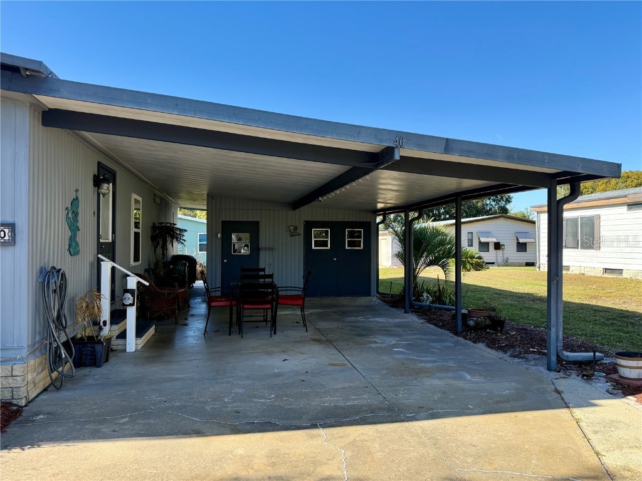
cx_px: 321
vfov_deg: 56.8
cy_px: 240
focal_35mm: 24
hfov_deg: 71.6
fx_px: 445
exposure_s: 1/1901
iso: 100
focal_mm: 6.76
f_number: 1.78
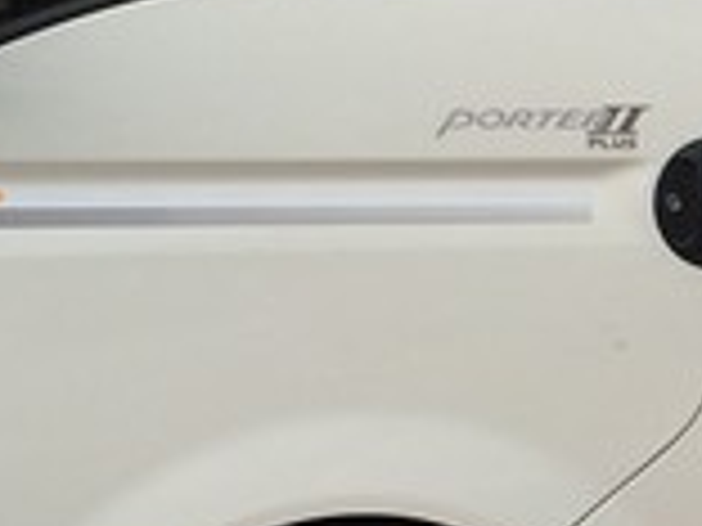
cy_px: 351
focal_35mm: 149
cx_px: 1030
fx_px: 3022
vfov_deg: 9.9
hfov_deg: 12.6
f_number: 2.2
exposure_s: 1/363
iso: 32
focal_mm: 4.15
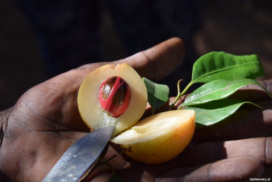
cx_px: 136
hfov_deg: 19.5
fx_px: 793
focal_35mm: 105
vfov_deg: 13.0
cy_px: 91
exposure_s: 1/250
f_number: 8
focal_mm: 70
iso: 360
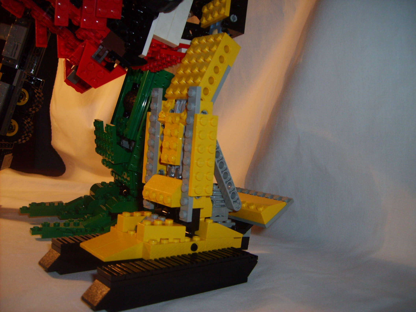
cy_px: 156
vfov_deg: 40.7
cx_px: 208
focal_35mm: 35
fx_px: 421
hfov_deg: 52.6
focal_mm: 5.8
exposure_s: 1/45
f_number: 2.8
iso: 100
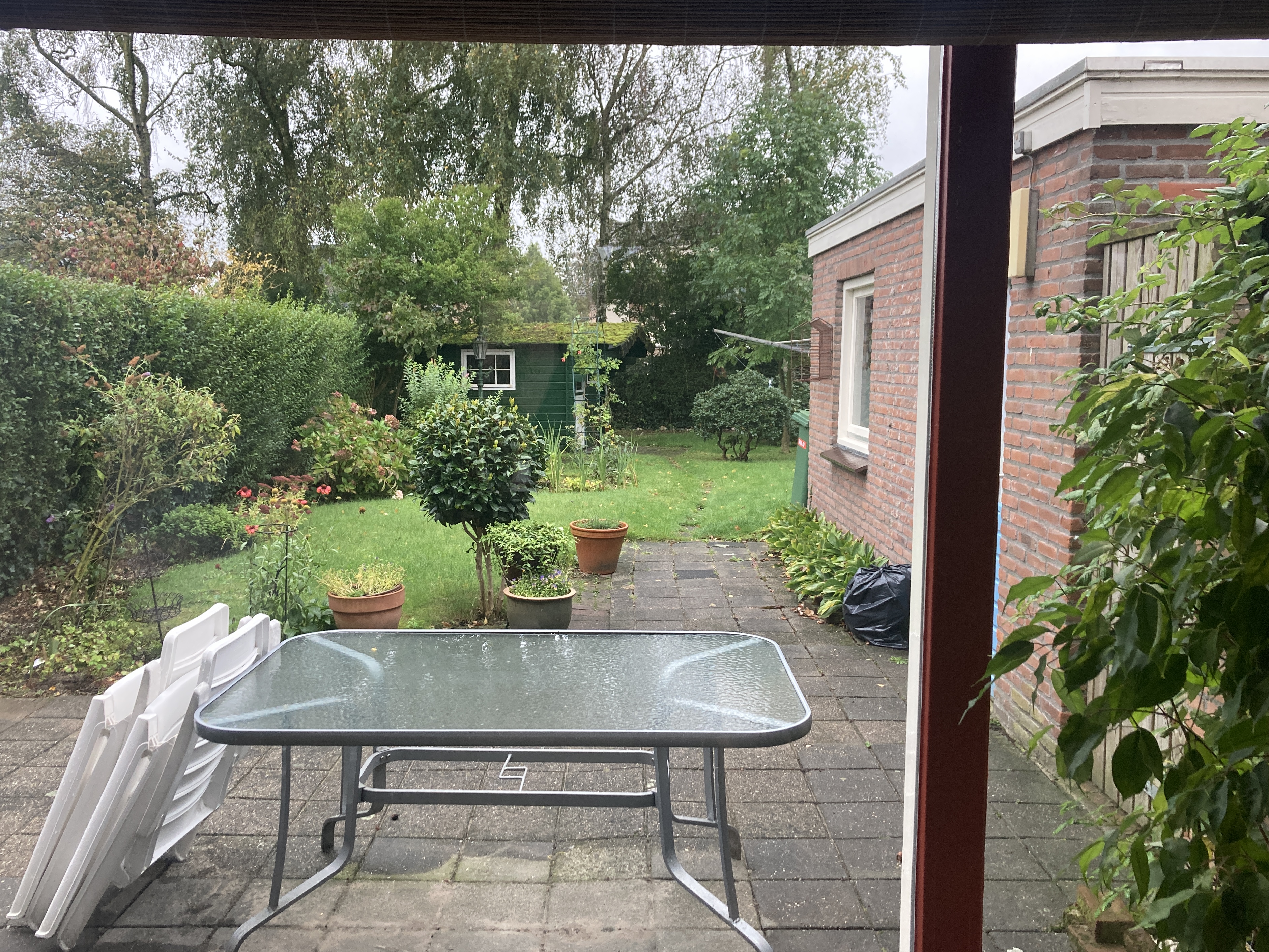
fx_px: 1100
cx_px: 604
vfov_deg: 46.8
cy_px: 488
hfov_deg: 59.9
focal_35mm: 30
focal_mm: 3.99
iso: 80
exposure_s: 1/115
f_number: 1.8
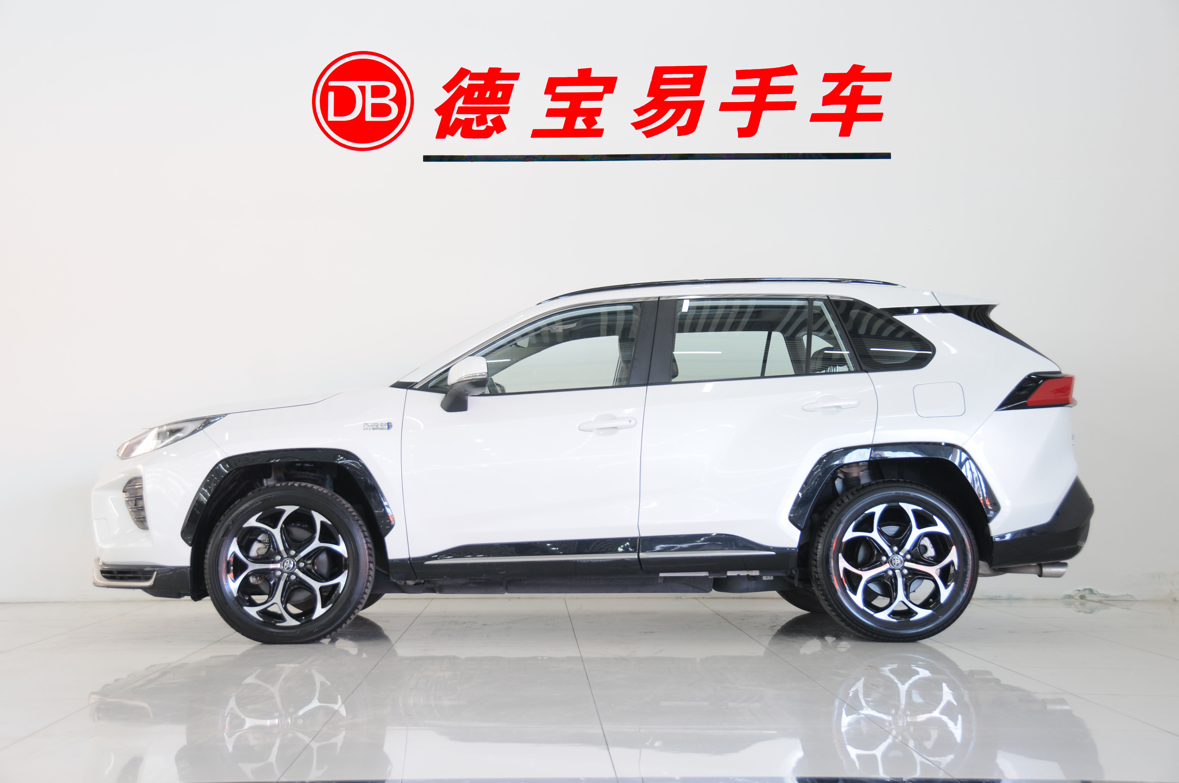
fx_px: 1570
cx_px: 590
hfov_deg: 41.2
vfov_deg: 28.0
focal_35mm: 48
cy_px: 392
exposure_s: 1/10
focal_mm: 32
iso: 200
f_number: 4.8
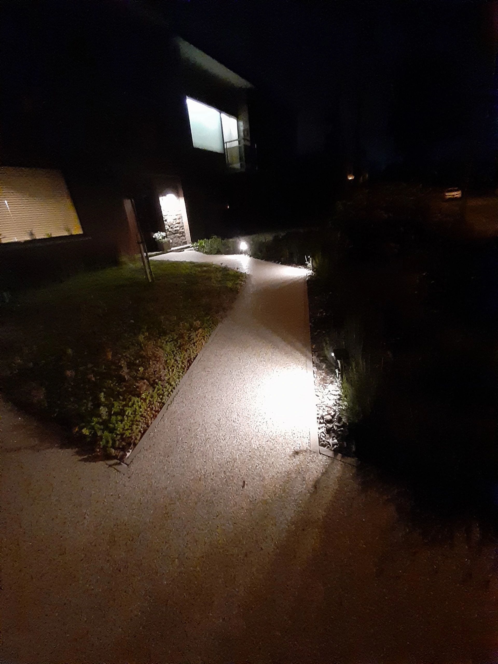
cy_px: 332
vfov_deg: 106.2
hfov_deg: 89.9
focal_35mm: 13
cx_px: 249
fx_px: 249
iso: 1000
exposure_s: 1/10
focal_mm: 1.13
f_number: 2.2
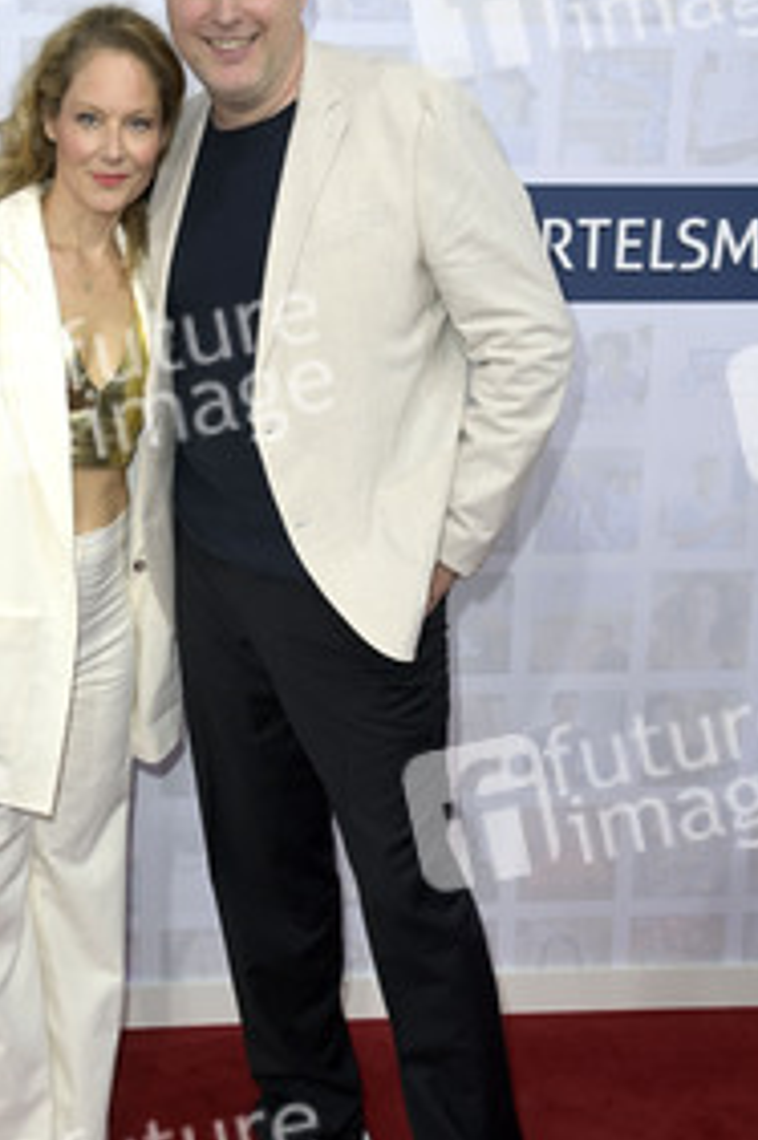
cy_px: 592
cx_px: 243
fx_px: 1707
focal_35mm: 54
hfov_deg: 24.9
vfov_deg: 36.9
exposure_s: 1/200
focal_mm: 38
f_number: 7.1
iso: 400
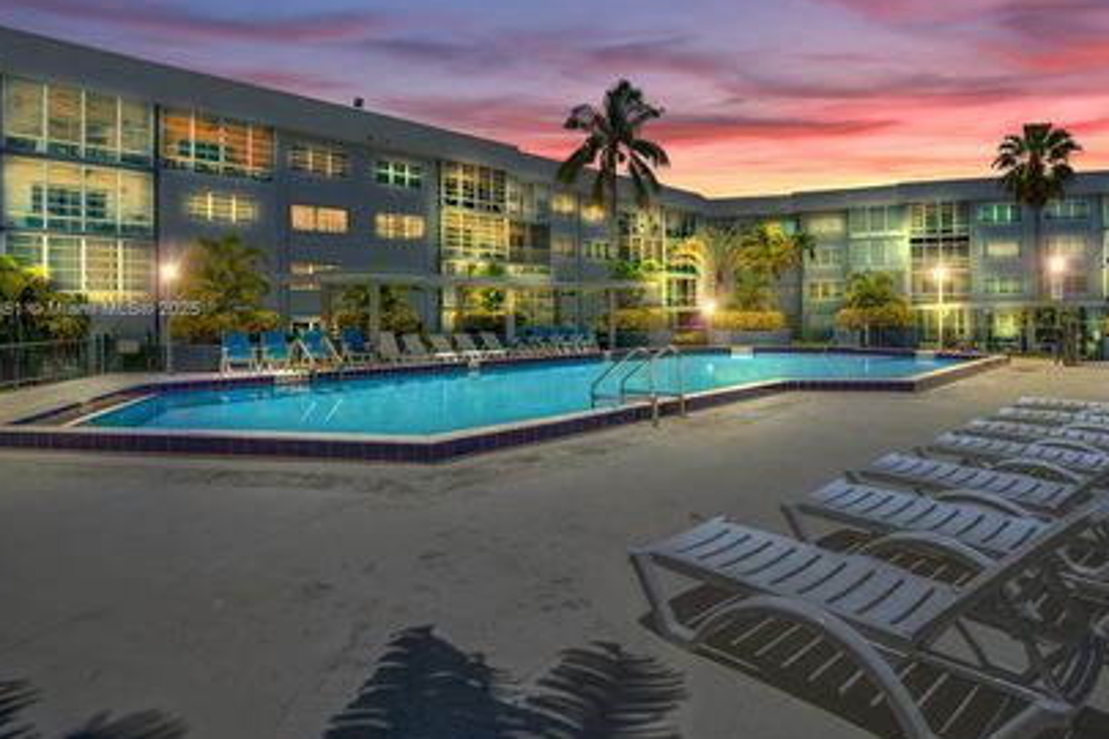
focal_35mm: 21
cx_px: 611
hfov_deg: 81.0
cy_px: 311
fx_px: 647
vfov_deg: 59.2
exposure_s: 1/200
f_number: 22
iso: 1600
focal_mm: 17
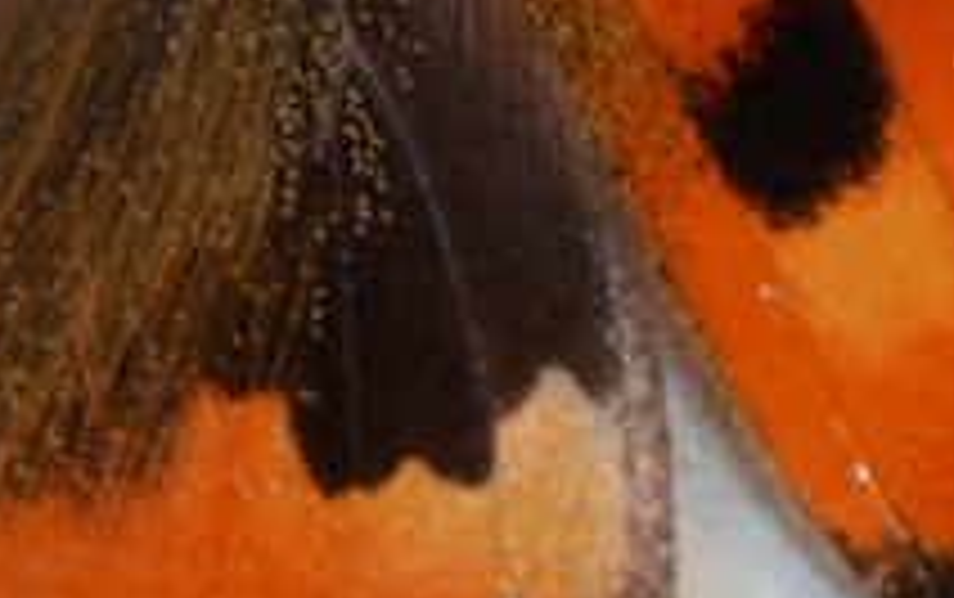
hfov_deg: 2.1
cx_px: 207
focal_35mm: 991
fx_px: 25790
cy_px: -94
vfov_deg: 1.3
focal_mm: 85
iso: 200
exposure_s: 1/30
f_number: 5.6
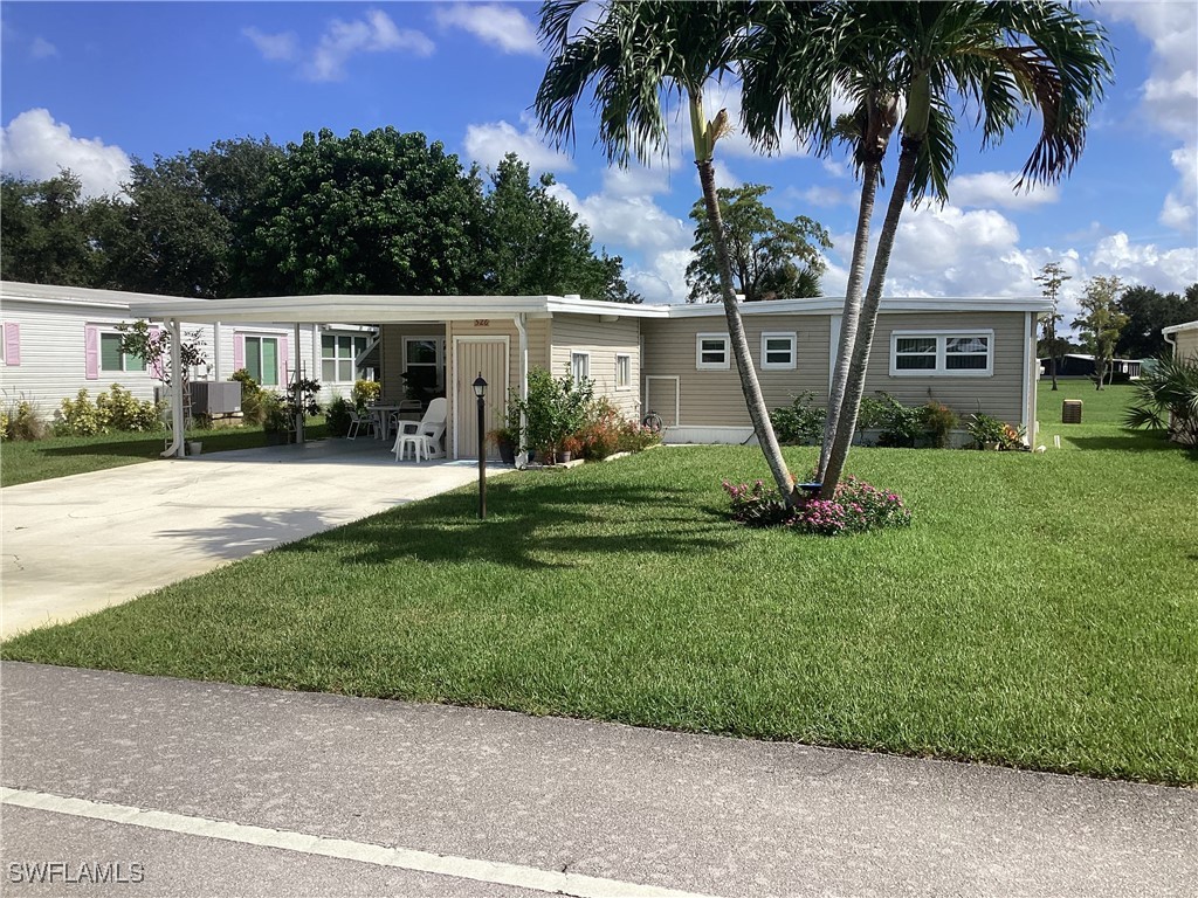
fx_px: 1073
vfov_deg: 45.4
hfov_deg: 58.4
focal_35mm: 31
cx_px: 599
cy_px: 449
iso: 25
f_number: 2.4
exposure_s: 1/1773
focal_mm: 3.3
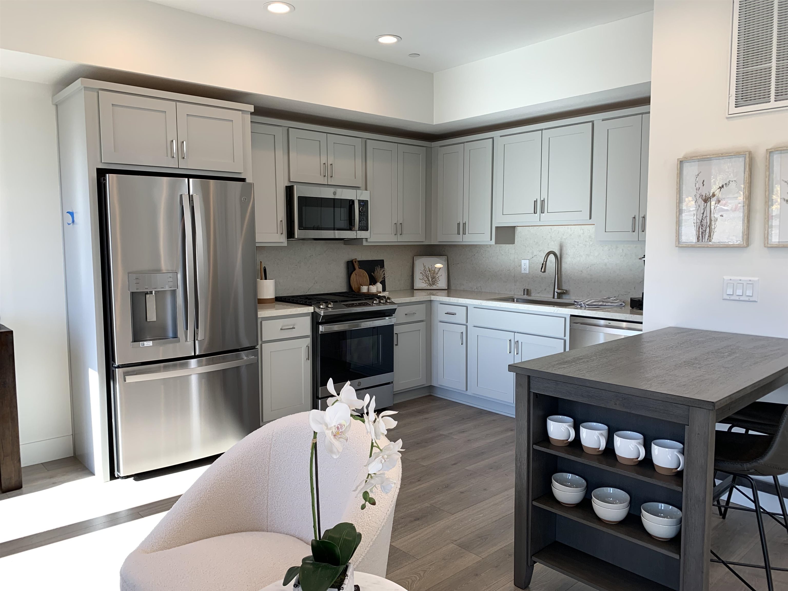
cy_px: 296
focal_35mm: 26
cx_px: 394
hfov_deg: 67.3
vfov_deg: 53.1
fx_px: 592
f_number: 1.8
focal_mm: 4.25
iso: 25
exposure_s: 1/120
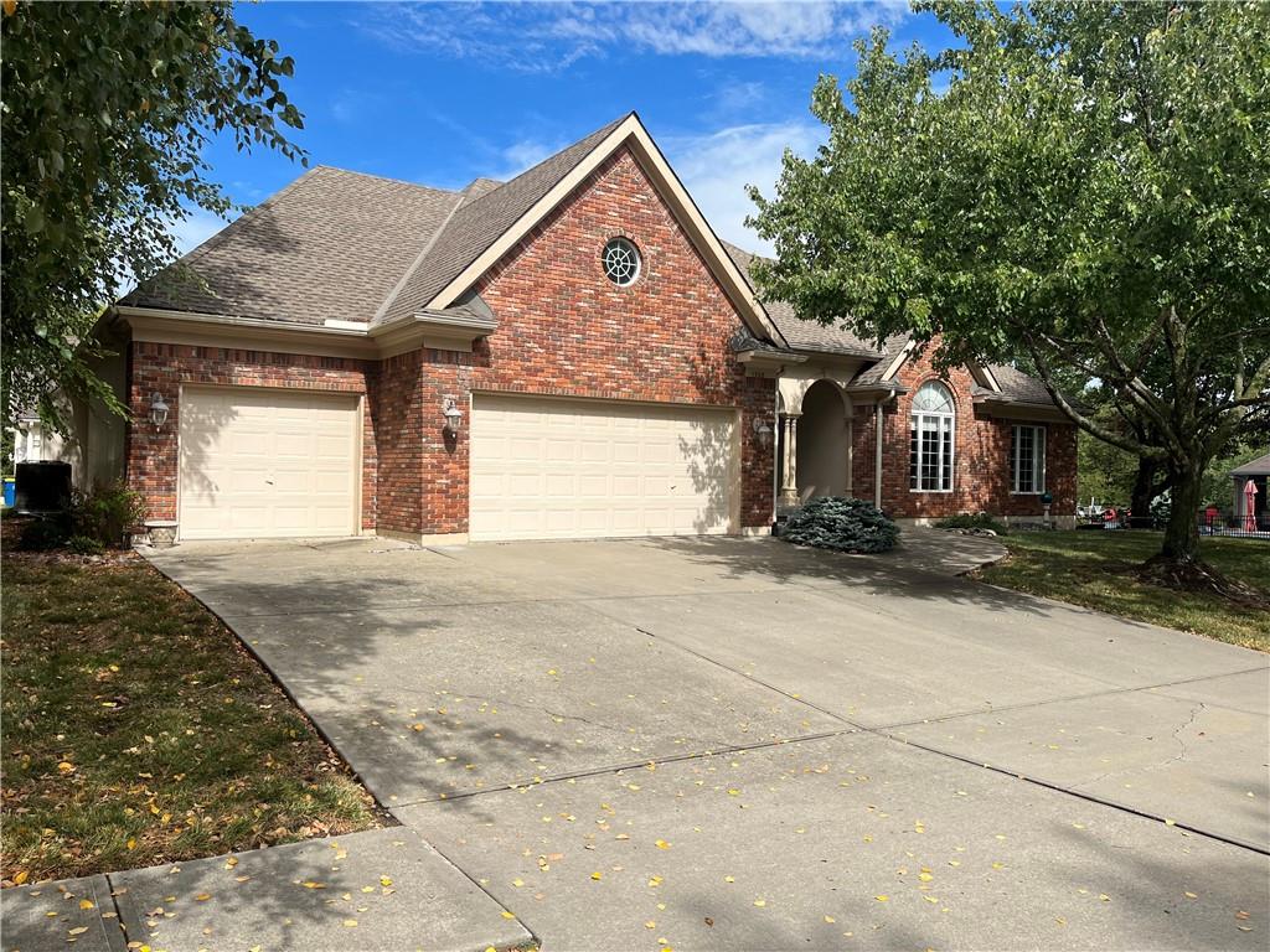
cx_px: 635
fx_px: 954
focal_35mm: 26
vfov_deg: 53.1
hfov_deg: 67.3
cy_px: 476
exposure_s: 1/3876
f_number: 1.6
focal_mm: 5.1
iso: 50
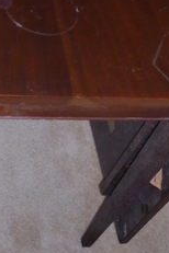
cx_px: 36
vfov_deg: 29.0
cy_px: 49
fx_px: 479
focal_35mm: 68
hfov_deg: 19.8
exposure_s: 1/30
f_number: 3.5
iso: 400
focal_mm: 4.6
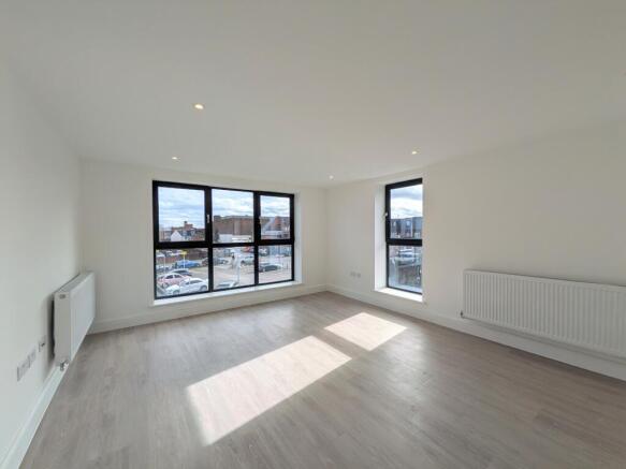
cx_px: 313
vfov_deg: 85.7
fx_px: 253
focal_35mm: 14
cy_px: 234
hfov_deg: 102.1
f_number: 2.2
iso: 53
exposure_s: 1/1631
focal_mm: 1.85
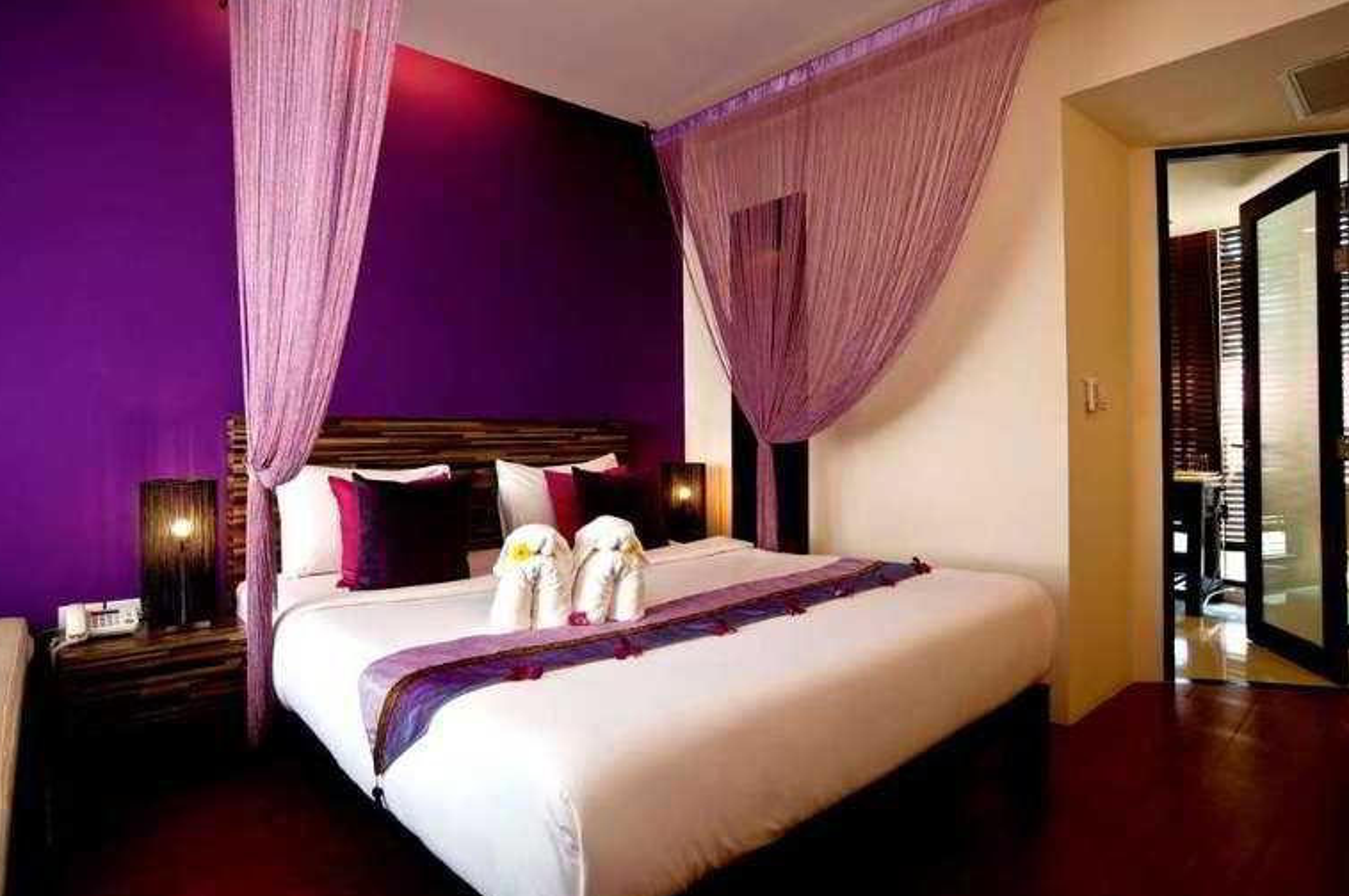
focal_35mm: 19
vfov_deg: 64.4
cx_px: 642
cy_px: 428
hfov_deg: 86.9
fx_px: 711
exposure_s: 1/5
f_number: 11
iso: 200
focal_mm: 18
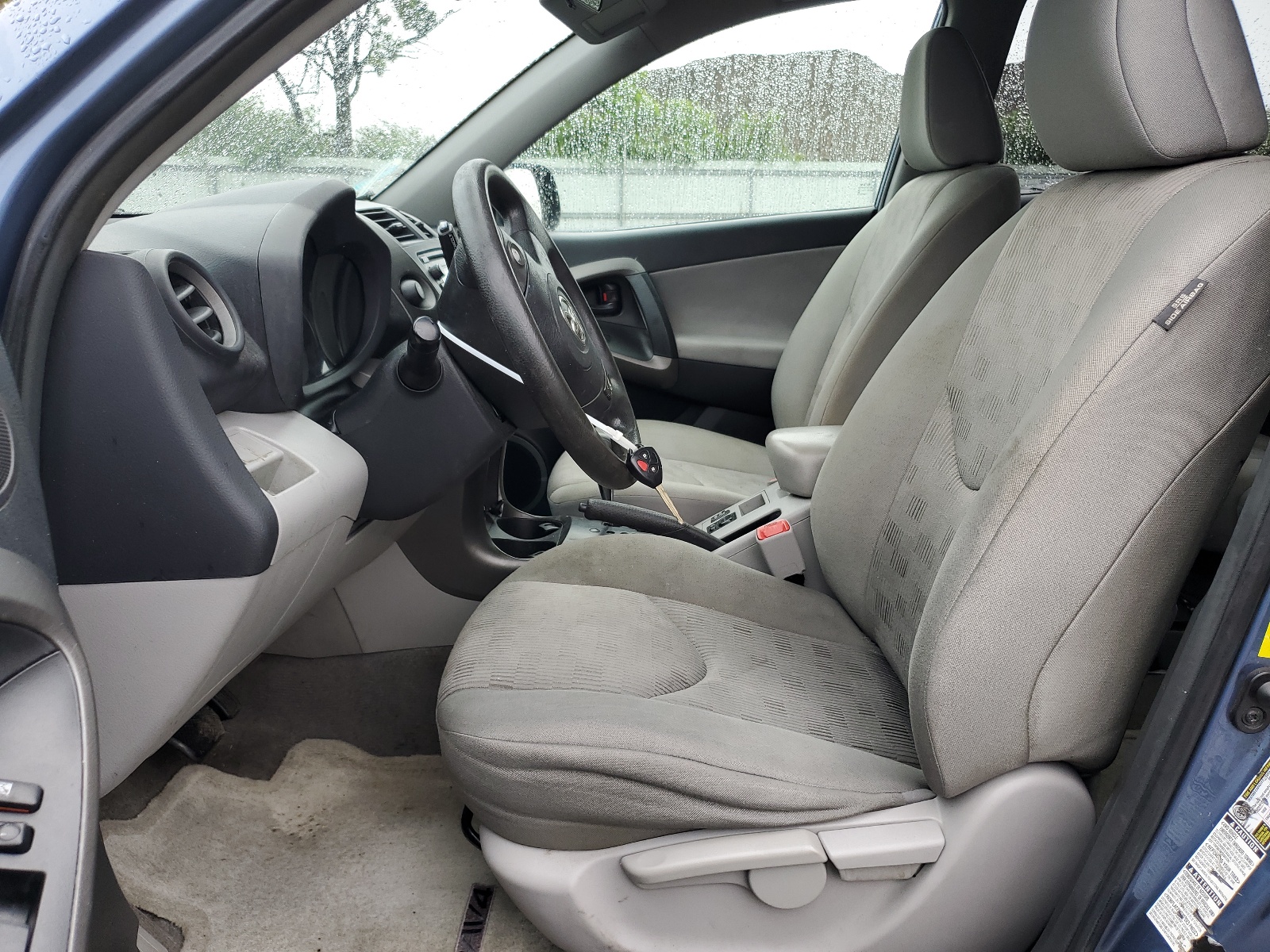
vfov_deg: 53.1
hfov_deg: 67.3
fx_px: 954
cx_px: 635
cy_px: 476
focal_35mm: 26
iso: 50
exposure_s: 1/175
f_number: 1.5
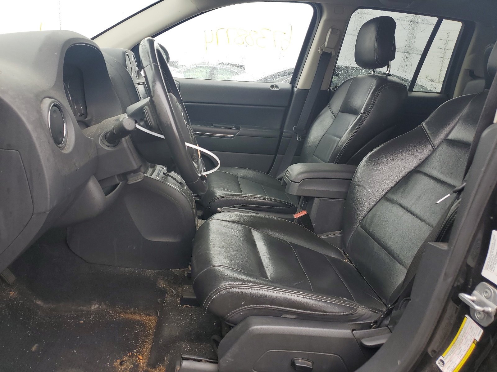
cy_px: 186
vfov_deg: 53.1
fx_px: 373
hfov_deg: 67.3
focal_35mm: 26
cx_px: 248
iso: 50
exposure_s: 1/312
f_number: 1.5
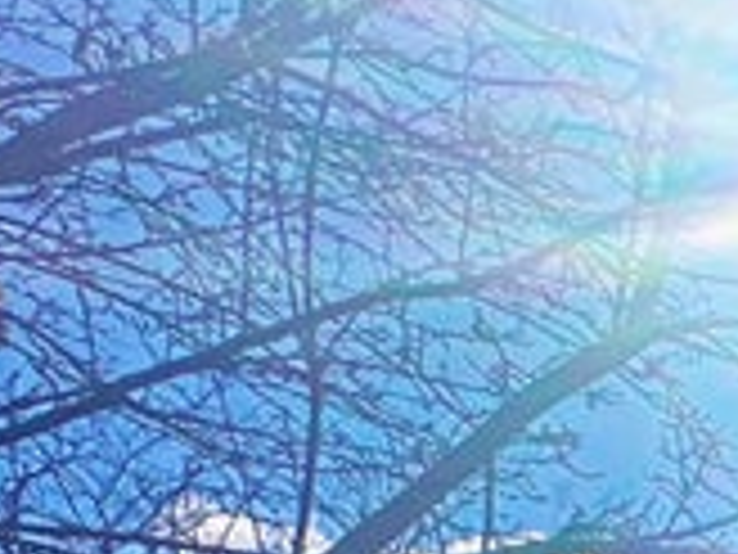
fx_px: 1556
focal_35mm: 73
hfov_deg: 15.5
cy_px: 1324
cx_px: 1735
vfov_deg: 14.1
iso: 50
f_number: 2.2
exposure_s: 1/3205
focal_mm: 2.22
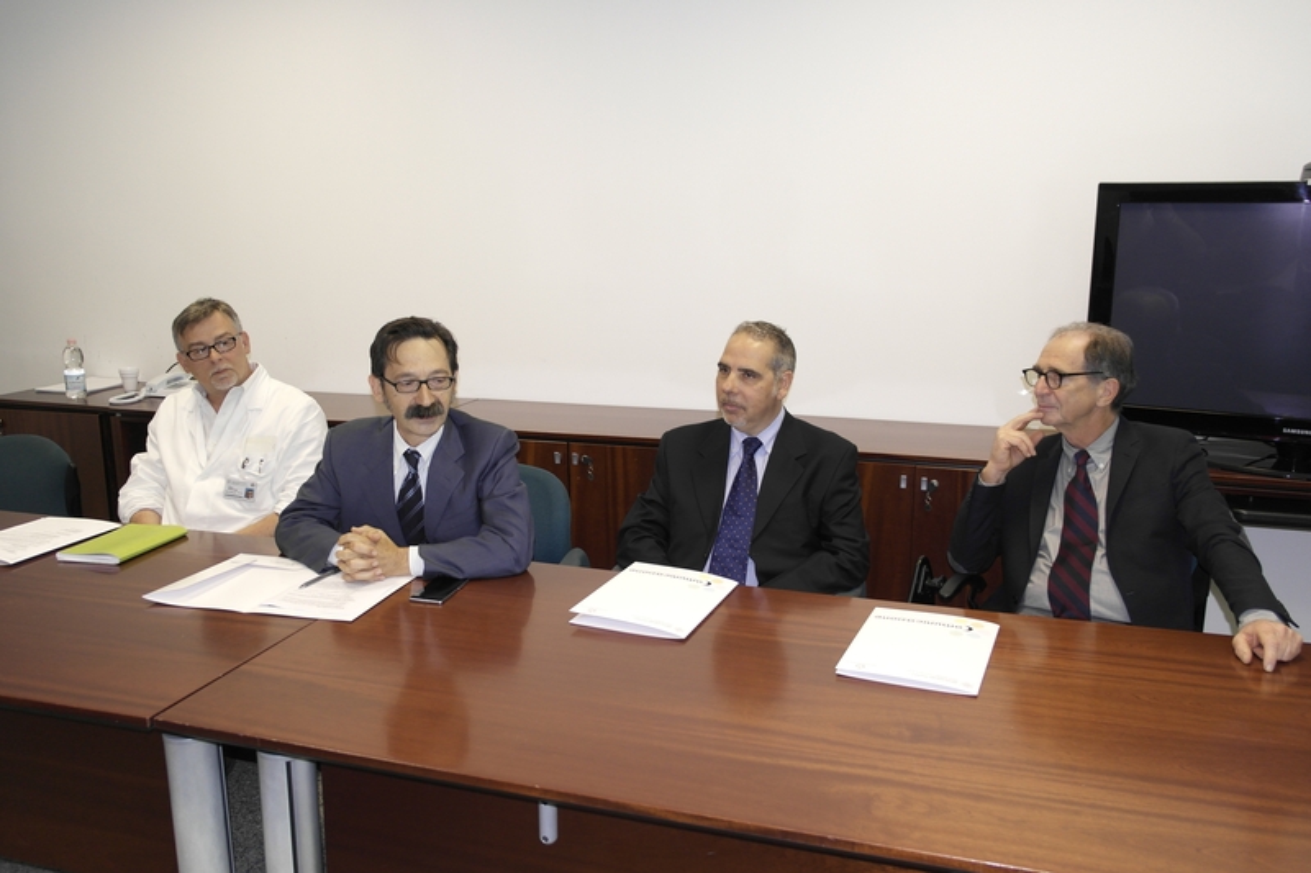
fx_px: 1092
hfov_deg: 61.9
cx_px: 656
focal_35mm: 30
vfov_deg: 43.6
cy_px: 436
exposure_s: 1/60
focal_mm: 20
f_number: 3.5
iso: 400
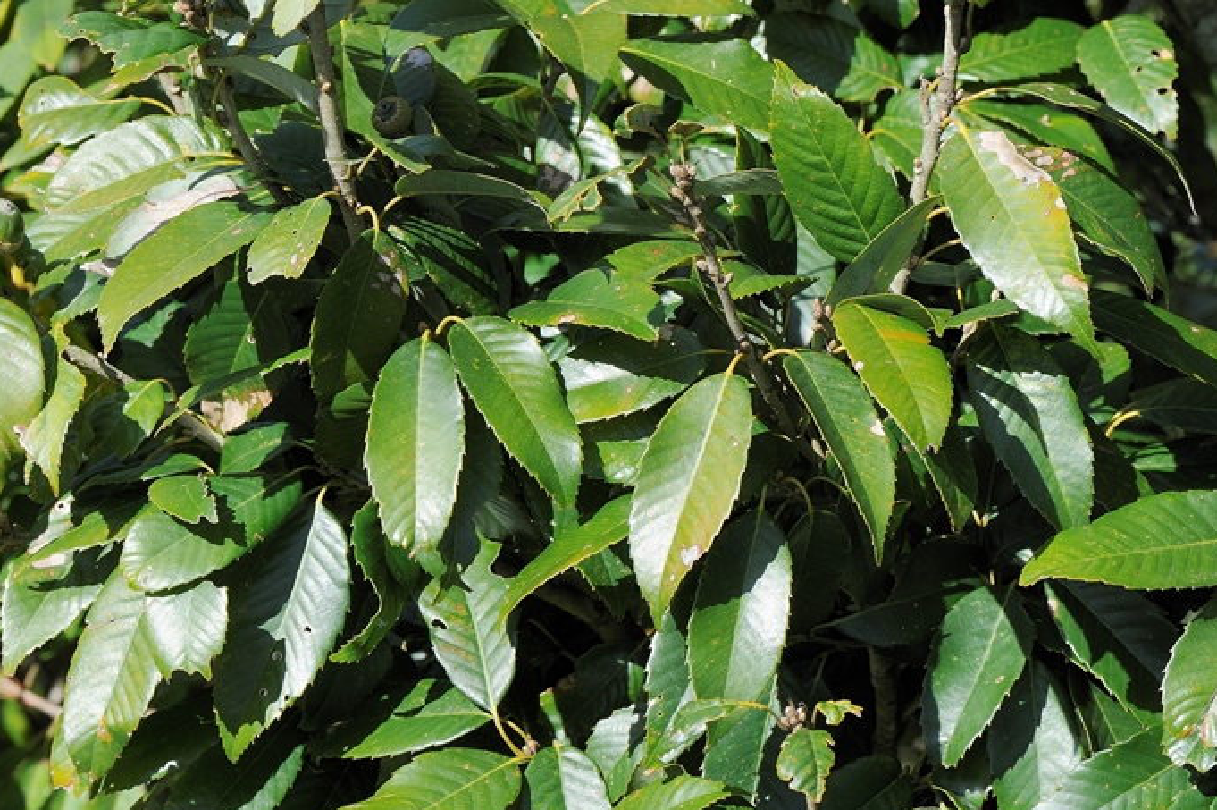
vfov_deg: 8.7
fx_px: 5337
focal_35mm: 158
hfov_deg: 13.0
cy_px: 266
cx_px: 540
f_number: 11
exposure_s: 1/200
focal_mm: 105
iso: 200
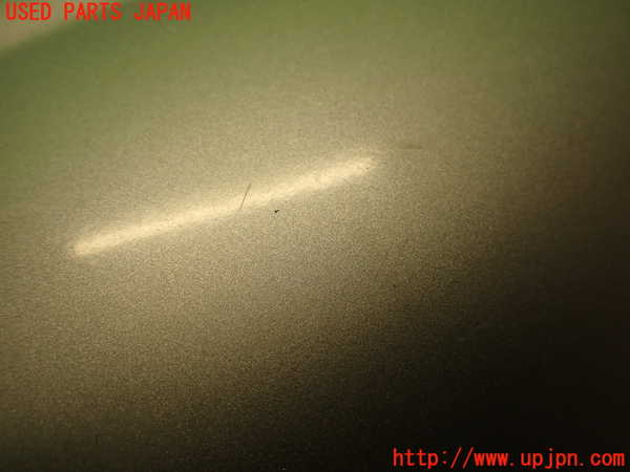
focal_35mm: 32
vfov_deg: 44.2
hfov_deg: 56.8
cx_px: 315
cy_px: 236
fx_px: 582
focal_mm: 5.79
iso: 100
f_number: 2.4
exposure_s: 1/80
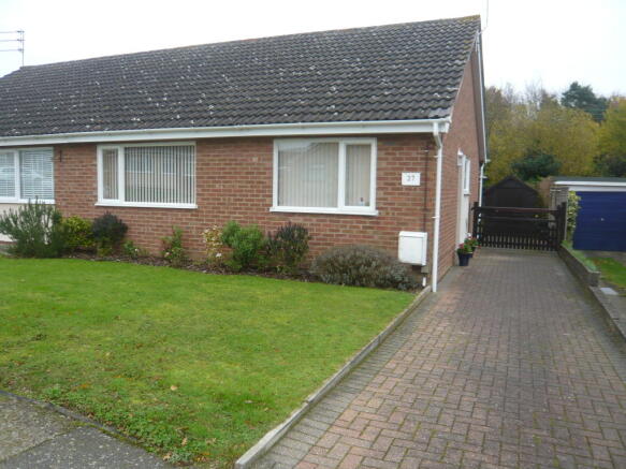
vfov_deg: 49.7
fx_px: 506
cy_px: 234
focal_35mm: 28
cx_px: 313
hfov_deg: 63.5
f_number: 2.8
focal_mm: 4.6
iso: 100
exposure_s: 1/125
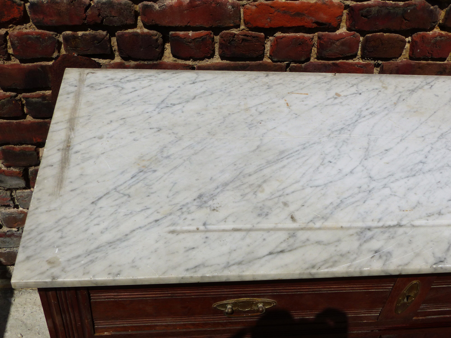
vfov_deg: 37.7
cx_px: 226
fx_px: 495
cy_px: 169
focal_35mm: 38
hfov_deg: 49.0
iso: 100
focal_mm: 6.6
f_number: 6.3
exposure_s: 1/1600
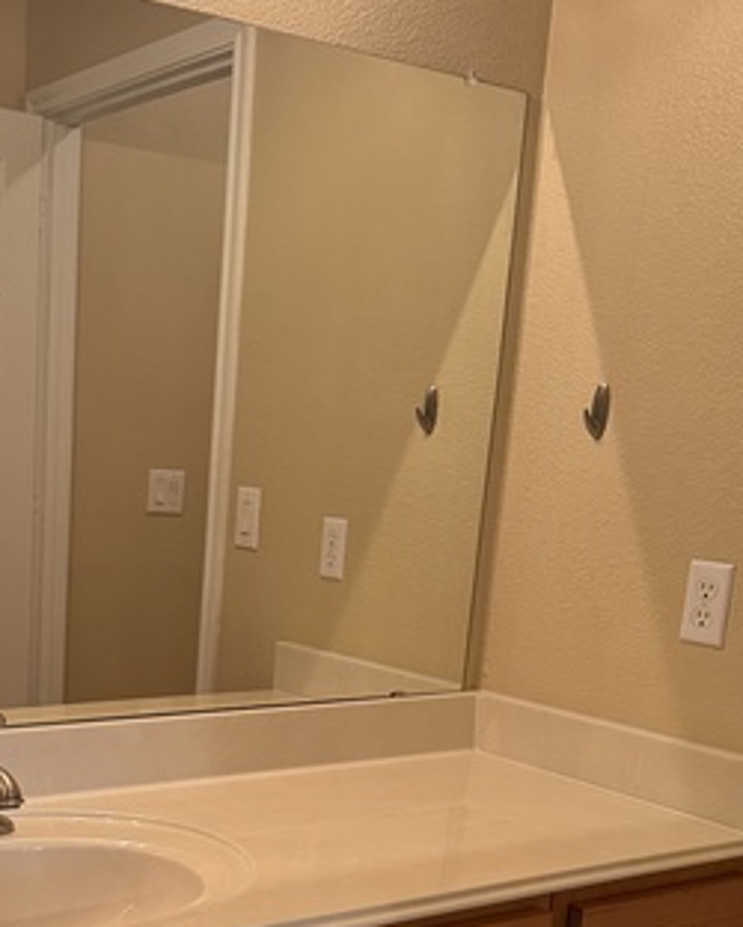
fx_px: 1318
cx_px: 163
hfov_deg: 30.8
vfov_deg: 37.3
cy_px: 752
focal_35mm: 48
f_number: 1.78
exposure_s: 1/60
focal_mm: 6.76
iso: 320
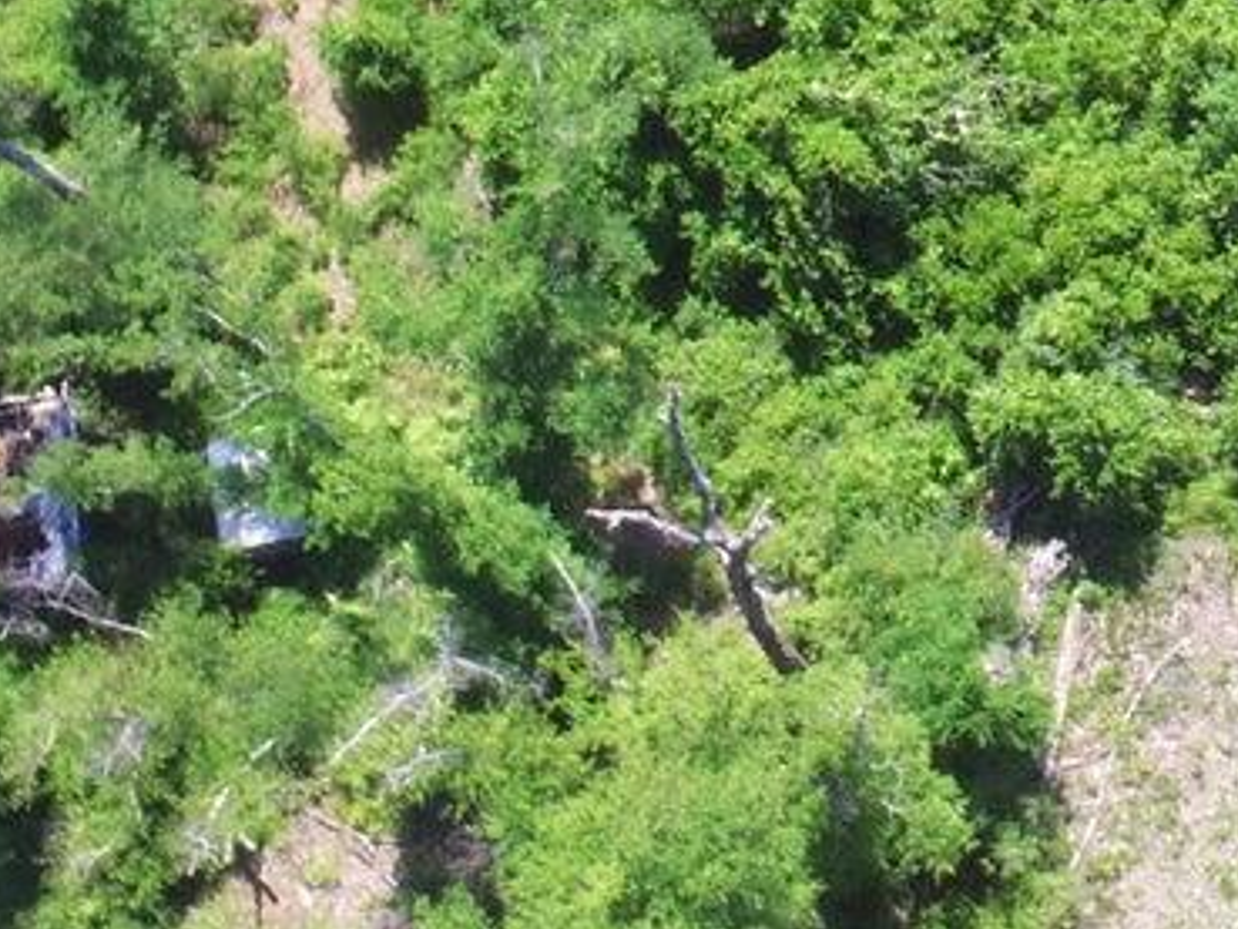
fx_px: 2647
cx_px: 1414
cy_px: -245
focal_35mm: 74
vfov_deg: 18.6
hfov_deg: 24.3
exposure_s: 1/404
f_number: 2.8
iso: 100
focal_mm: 3.61
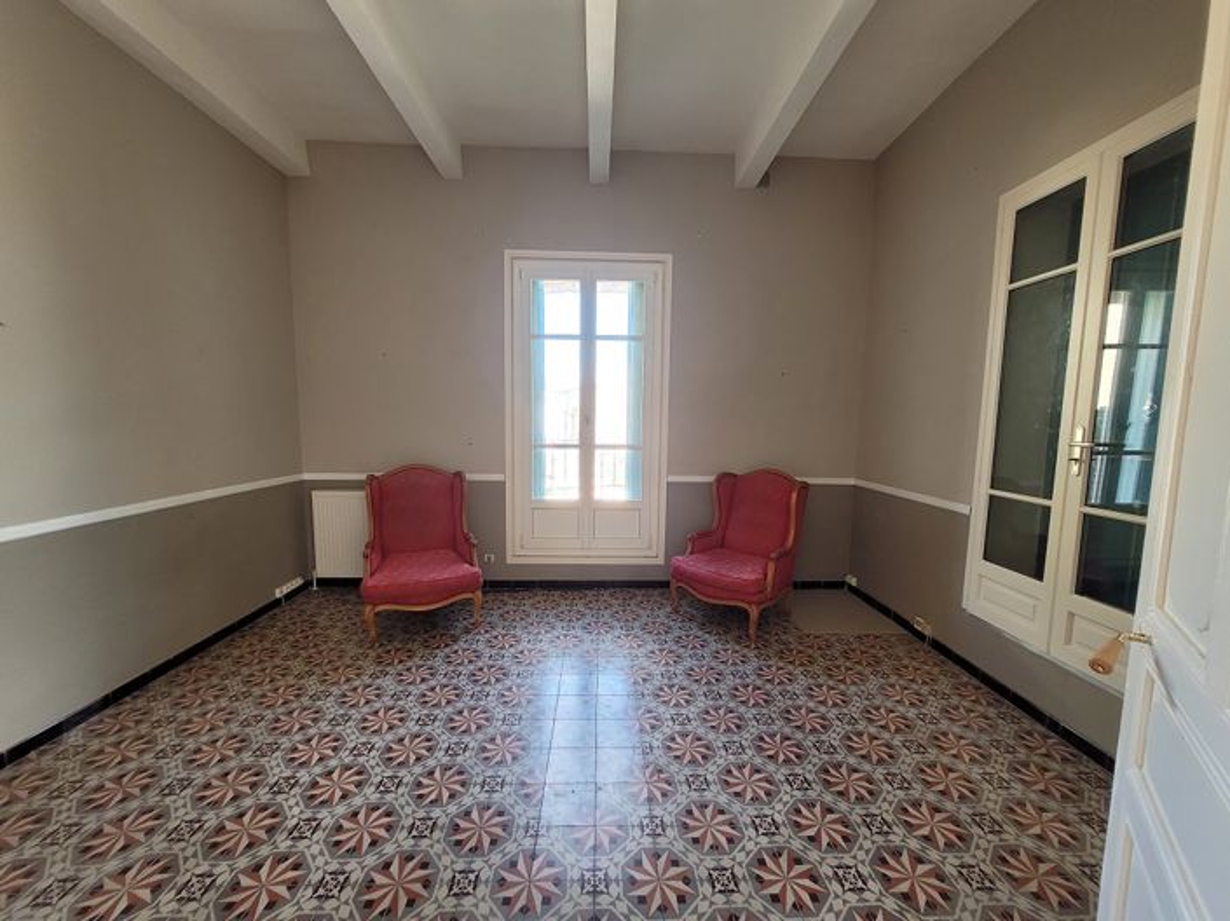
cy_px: 460
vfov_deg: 89.9
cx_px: 615
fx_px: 462
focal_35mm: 13
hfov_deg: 106.2
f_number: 2.2
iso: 125
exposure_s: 1/50
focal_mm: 1.74
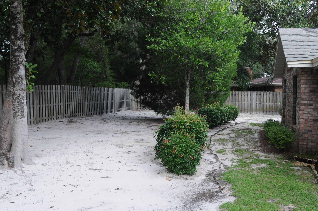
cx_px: 159
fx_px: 344
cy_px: 106
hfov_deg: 49.6
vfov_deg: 34.1
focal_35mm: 39
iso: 200
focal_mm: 26
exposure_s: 1/125
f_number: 5.6
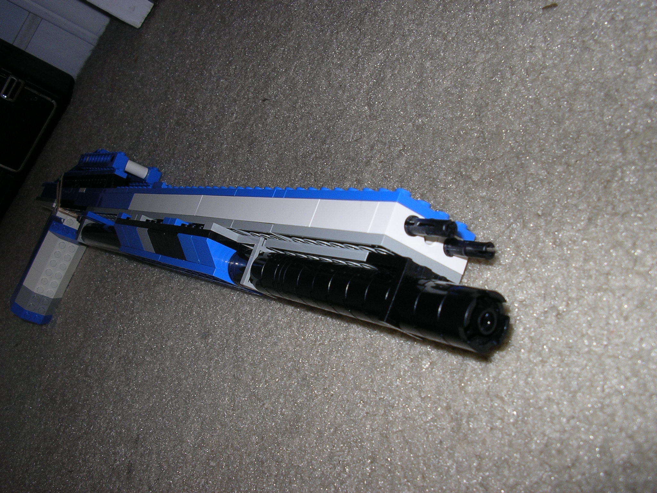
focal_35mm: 38
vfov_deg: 37.7
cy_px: 246
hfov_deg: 49.0
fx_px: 721
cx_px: 328
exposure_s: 1/60
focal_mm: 5.8
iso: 50
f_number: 4.1
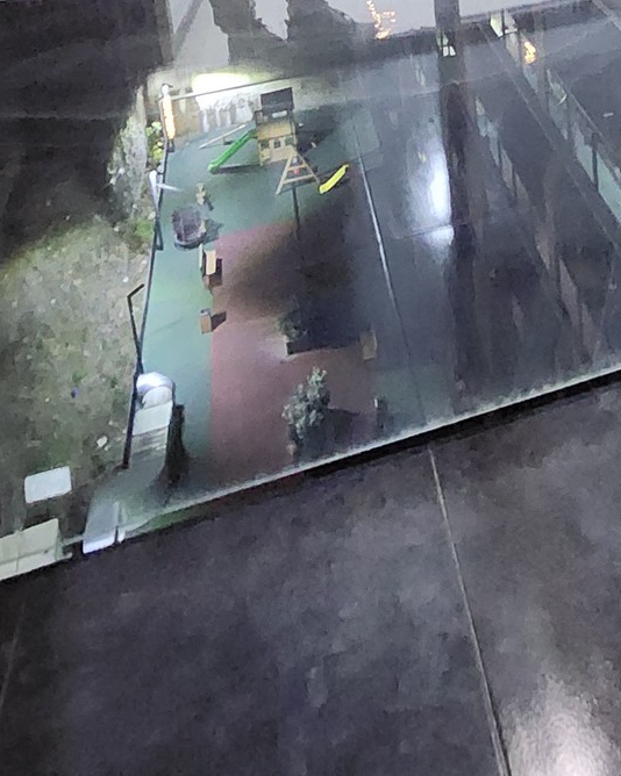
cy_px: -239
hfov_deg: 36.9
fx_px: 873
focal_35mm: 38
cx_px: 549
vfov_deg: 34.0
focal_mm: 1.74
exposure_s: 1/25
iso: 2000
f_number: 2.2
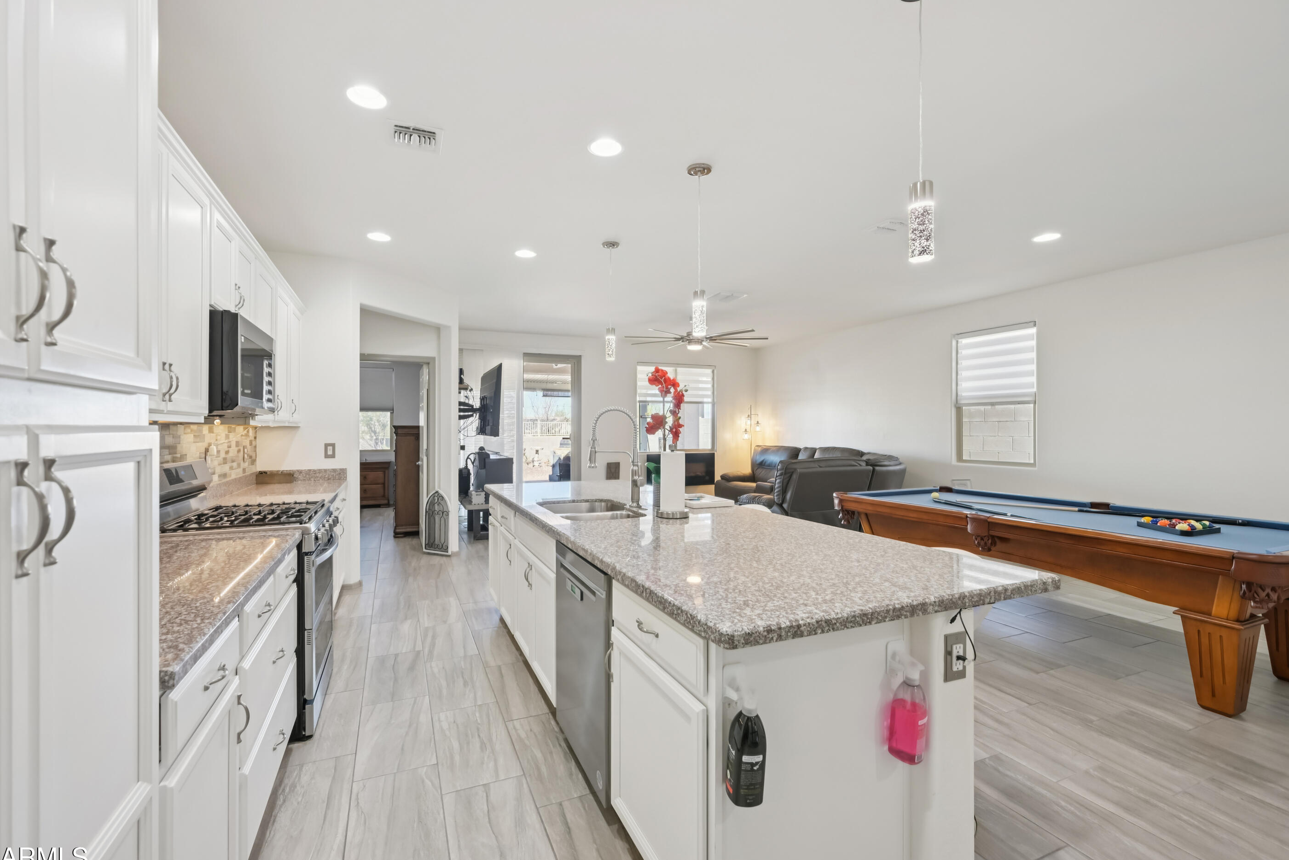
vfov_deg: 77.3
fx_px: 537
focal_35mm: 15
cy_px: 439
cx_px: 624
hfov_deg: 100.4
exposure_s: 1/40
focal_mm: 14
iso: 500
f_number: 8
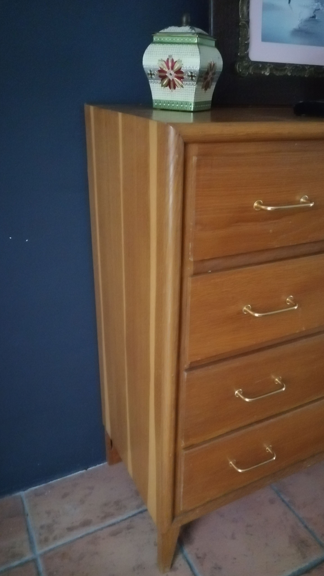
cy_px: 290
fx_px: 458
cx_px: 190
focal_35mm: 30
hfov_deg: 38.8
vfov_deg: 64.3
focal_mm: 3.88
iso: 2500
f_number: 1.8
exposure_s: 1/12.5
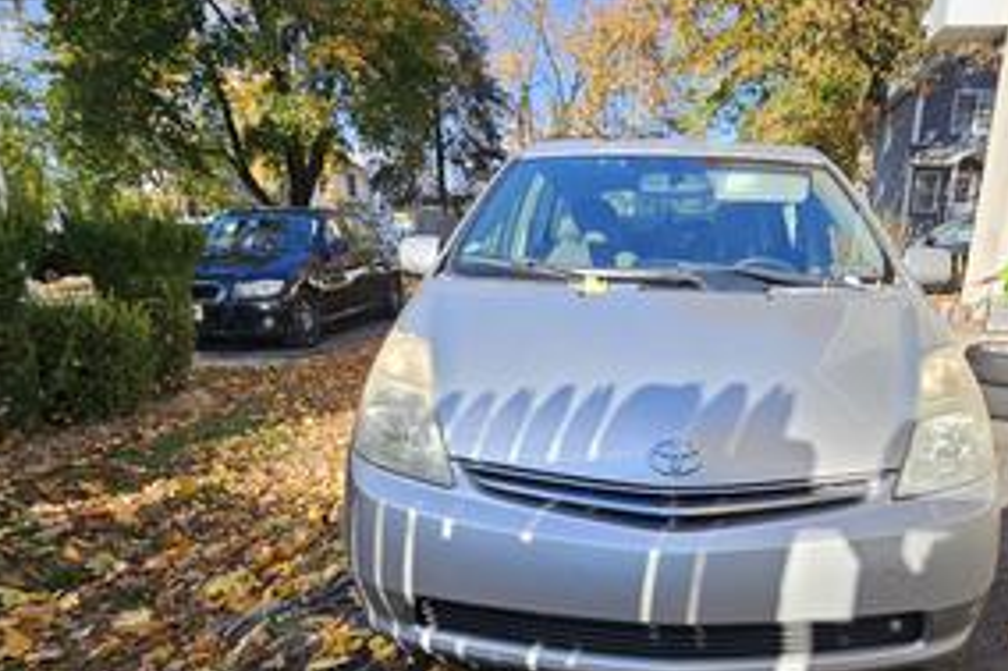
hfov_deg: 72.4
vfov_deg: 49.4
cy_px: 554
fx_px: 672
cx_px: 635
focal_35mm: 24
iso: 50
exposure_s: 1/579
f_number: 2.2
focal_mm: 2.2
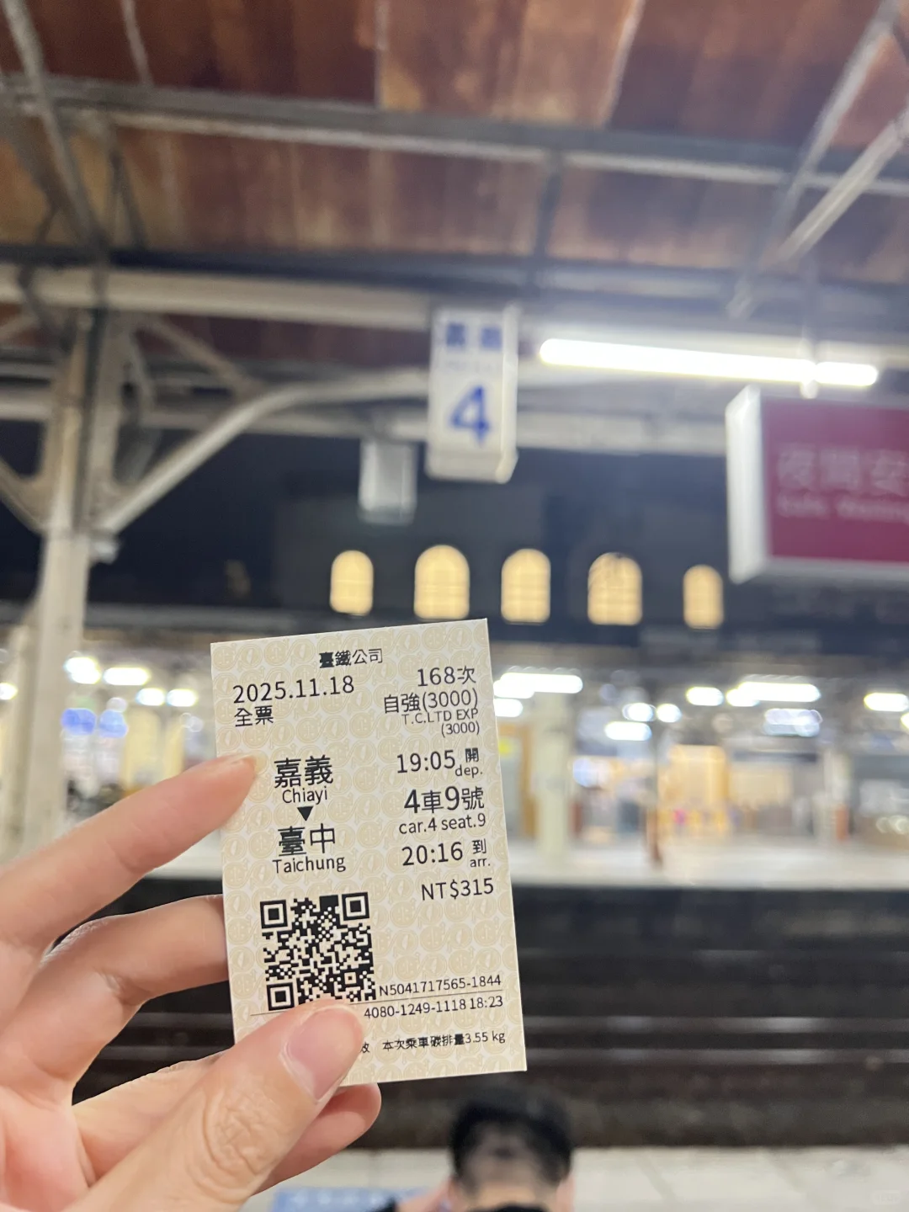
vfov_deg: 67.3
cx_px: 454
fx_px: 910
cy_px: 606
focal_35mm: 26
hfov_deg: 53.1
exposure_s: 1/40
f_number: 1.5
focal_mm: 5.7
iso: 400
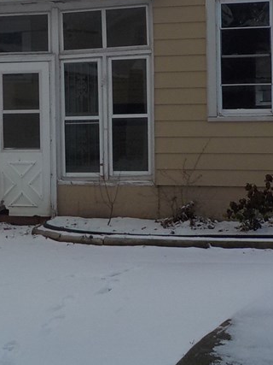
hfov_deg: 20.4
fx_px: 757
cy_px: 98
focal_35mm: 72
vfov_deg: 26.7
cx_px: 113
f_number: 3.3
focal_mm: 4.1
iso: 125
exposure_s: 1/1000
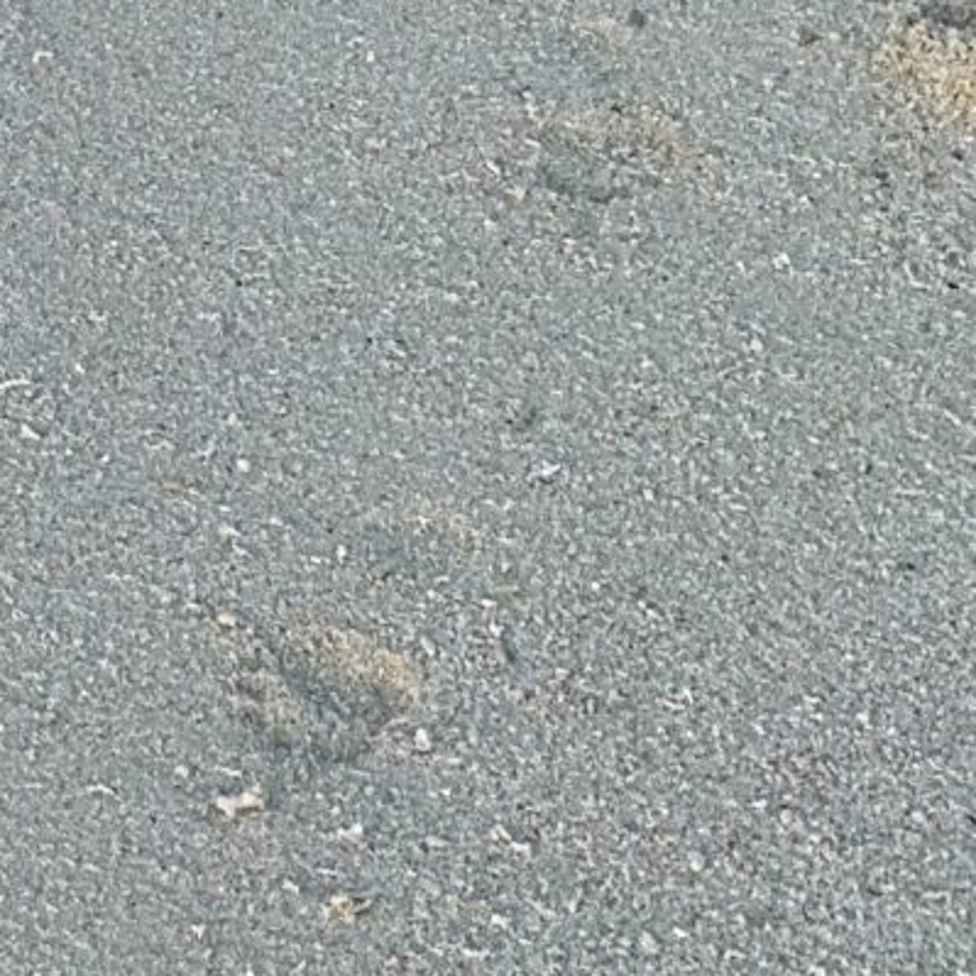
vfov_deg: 9.8
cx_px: -717
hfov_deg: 11.9
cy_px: -1954
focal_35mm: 136
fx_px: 4338
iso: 80
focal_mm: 6.76
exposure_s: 1/1042
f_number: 1.78
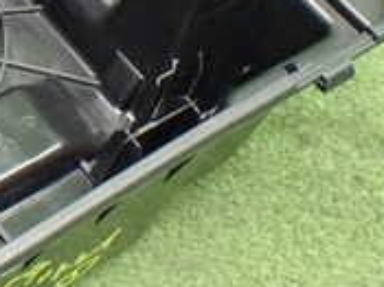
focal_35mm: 103
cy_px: 13
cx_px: -162
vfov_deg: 14.2
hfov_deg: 17.5
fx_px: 1142
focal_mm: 5.4
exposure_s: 1/50
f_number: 2.3
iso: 800
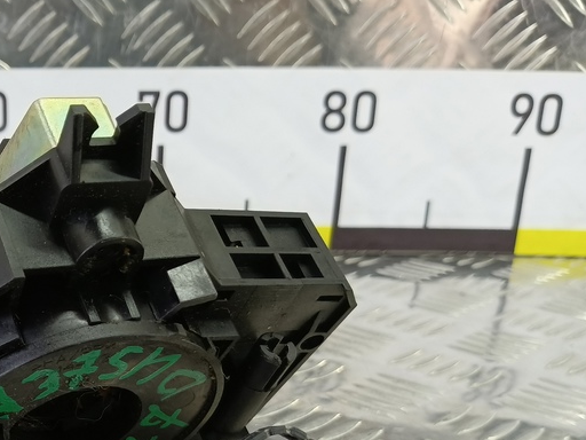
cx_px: 40
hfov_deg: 38.0
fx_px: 779
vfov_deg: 30.2
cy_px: 392
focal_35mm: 46
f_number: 1.6
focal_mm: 4.11
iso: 167
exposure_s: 1/50
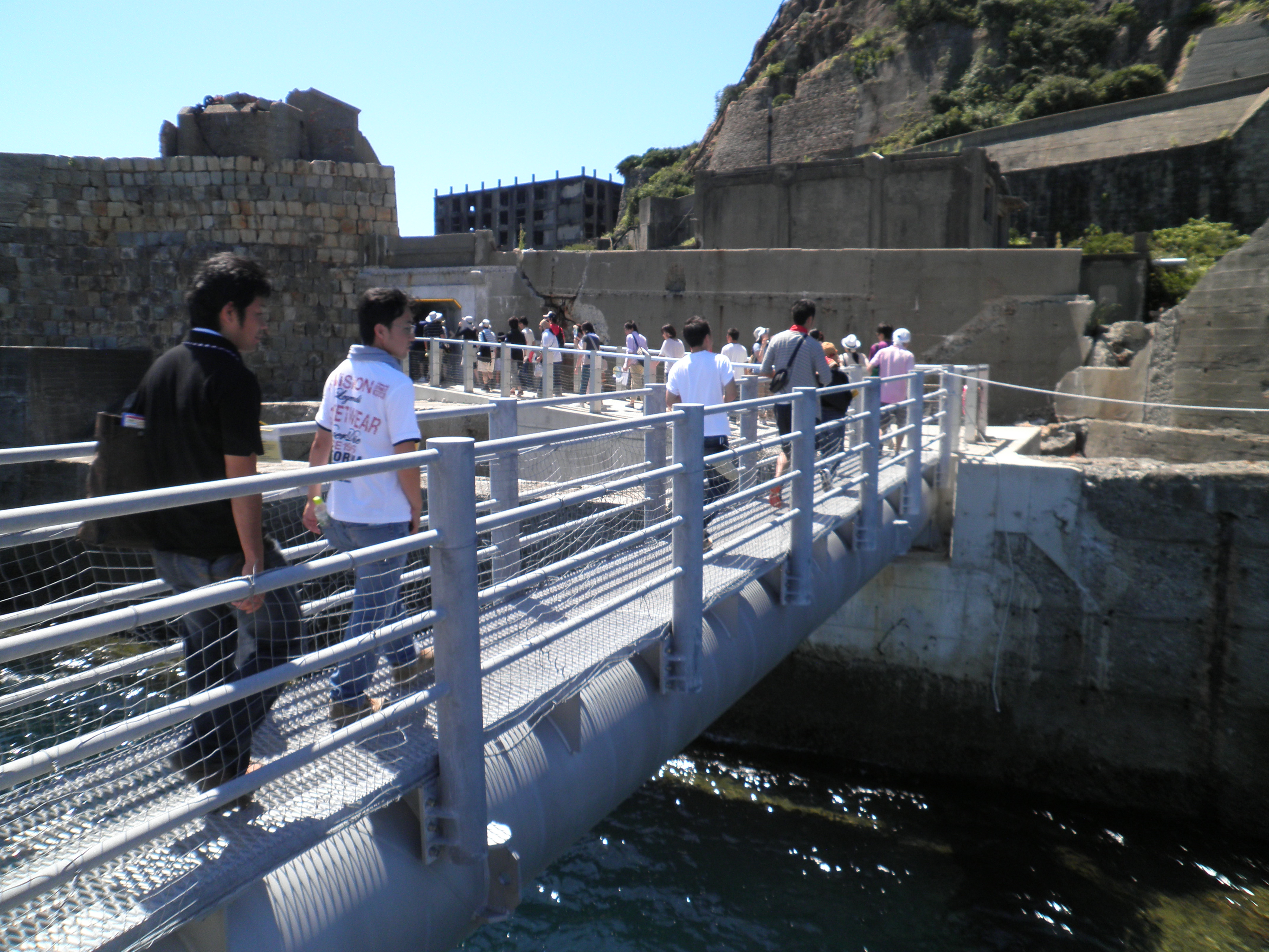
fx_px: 953
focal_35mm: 26
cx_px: 634
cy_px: 476
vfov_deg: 53.1
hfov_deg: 67.3
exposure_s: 1/100
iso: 64
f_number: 7.8
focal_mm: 4.7
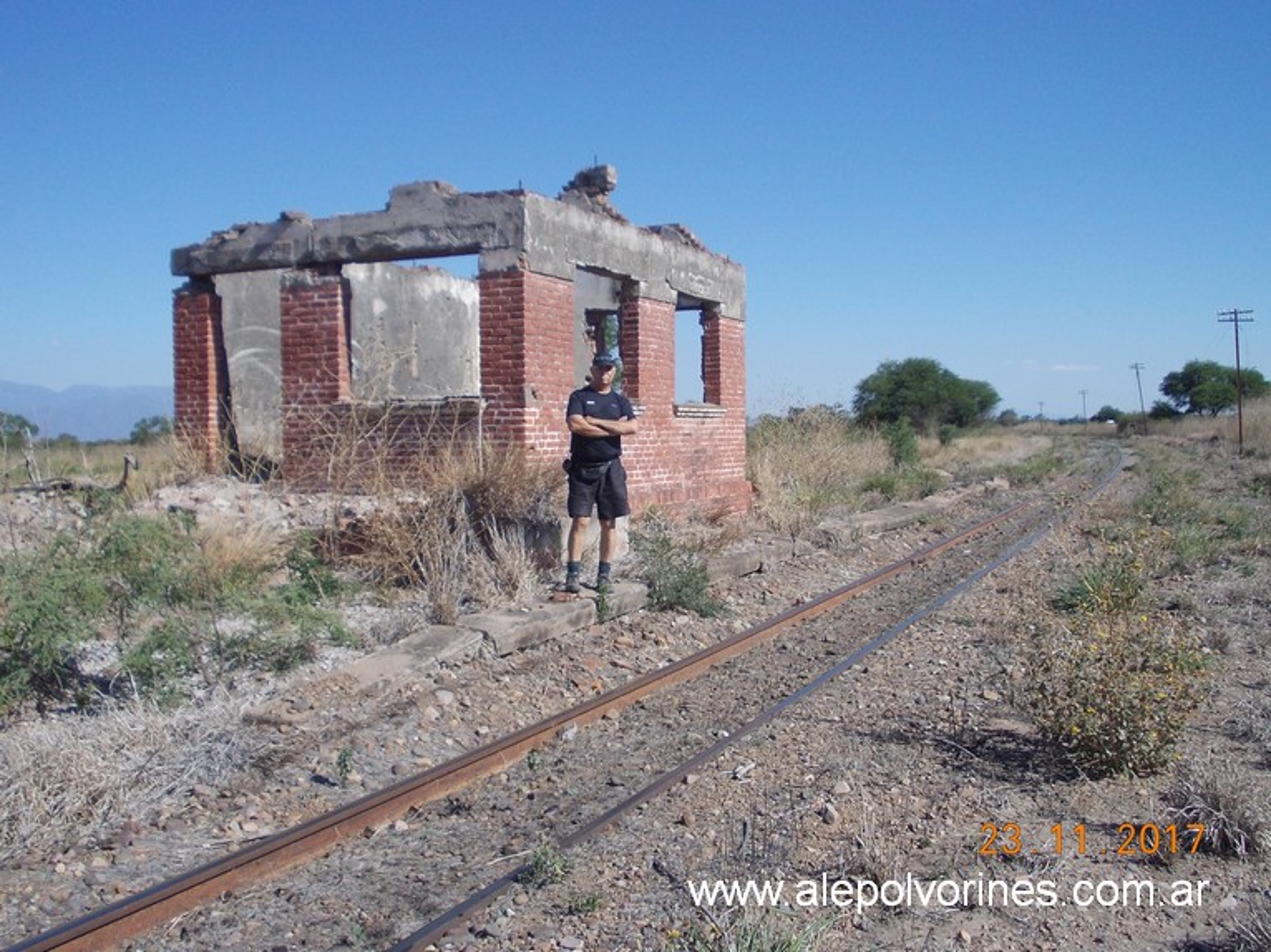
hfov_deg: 49.0
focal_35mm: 38
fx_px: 1395
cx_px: 636
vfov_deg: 37.7
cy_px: 476
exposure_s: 1/320
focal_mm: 5.3
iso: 80
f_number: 6.2
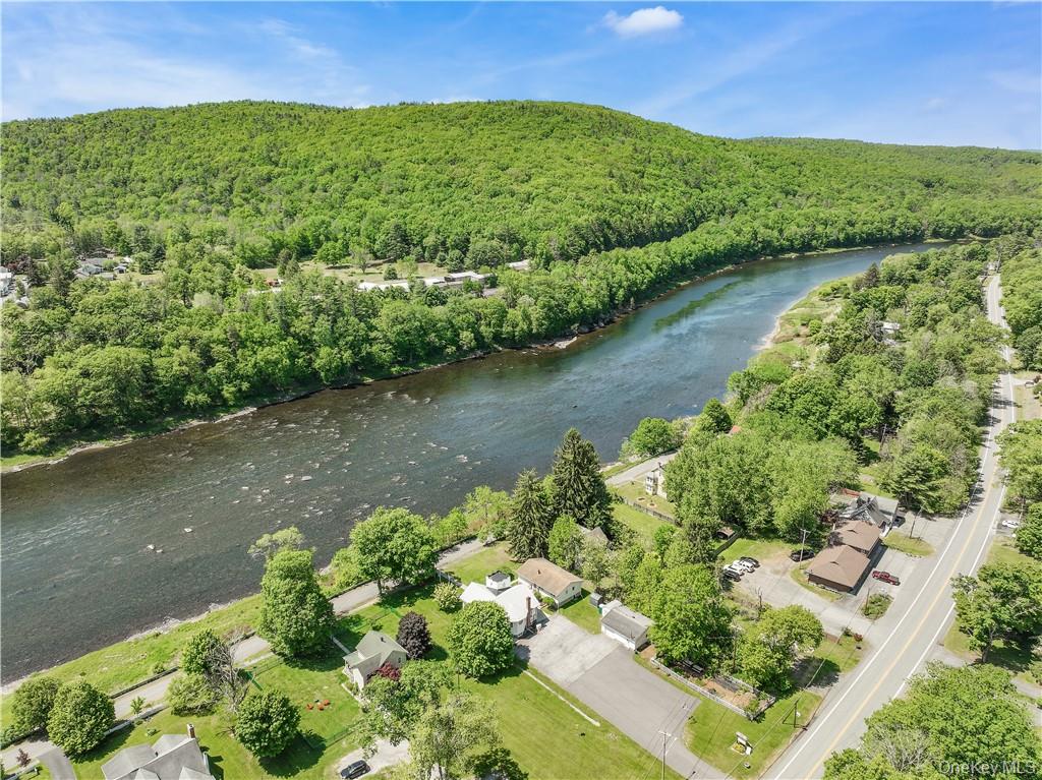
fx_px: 722
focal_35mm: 24
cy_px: 390
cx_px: 521
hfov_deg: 71.6
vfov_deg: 56.8
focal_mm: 12.29
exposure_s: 1/800
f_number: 2.8
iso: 130
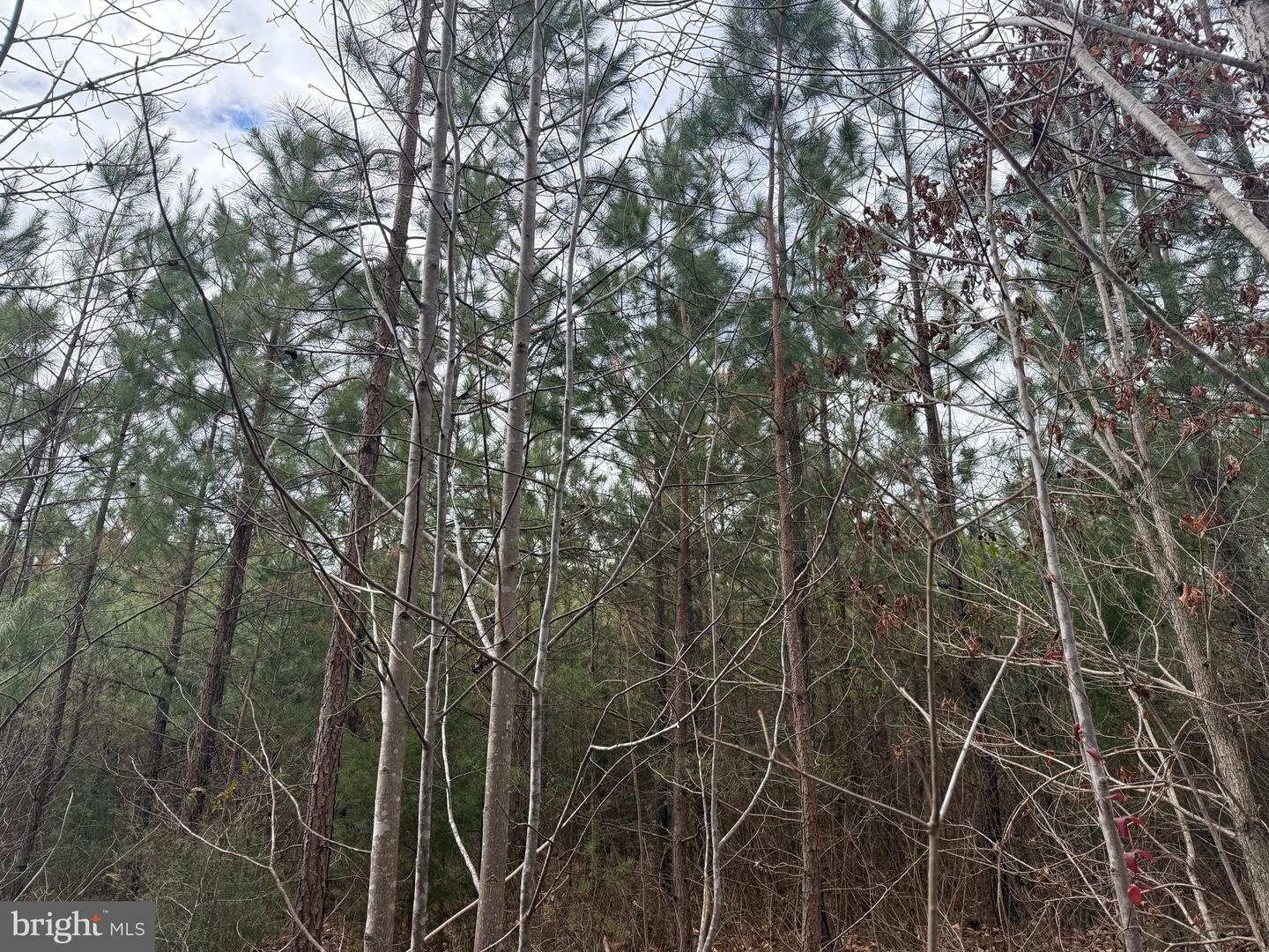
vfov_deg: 56.8
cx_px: 634
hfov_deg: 71.6
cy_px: 476
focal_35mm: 24
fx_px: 880
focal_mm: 6.76
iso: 100
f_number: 1.78
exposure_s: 1/1060
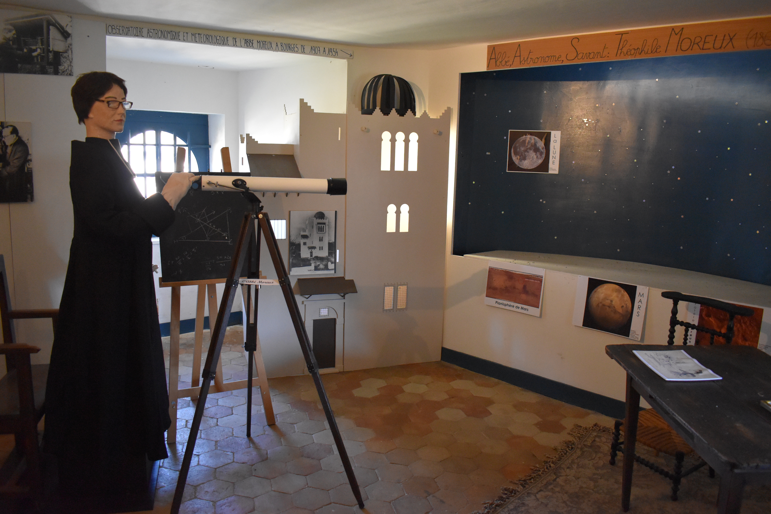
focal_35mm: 27
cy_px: 257
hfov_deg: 67.4
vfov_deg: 47.9
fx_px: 578
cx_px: 386
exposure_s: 1/125
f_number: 3.5
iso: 3200
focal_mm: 18
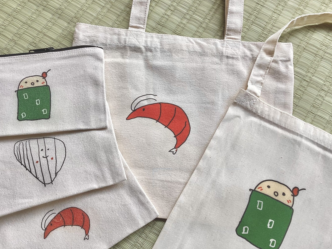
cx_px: 164
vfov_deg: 38.7
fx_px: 355
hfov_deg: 50.1
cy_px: 130
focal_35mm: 37
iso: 25
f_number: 2.4
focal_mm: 3.3
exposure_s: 1/121
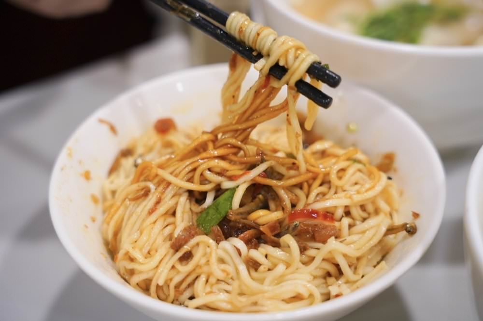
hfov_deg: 39.5
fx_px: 673
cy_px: 160
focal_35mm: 50
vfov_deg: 26.9
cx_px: 242
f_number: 4
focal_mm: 50.2
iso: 400
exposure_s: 1/60
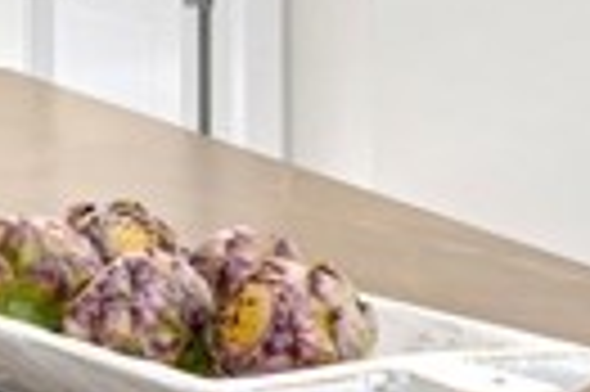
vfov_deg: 8.8
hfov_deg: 11.6
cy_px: -225
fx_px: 2488
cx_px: -734
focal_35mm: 152
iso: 200
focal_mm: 31
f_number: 9
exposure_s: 1/8
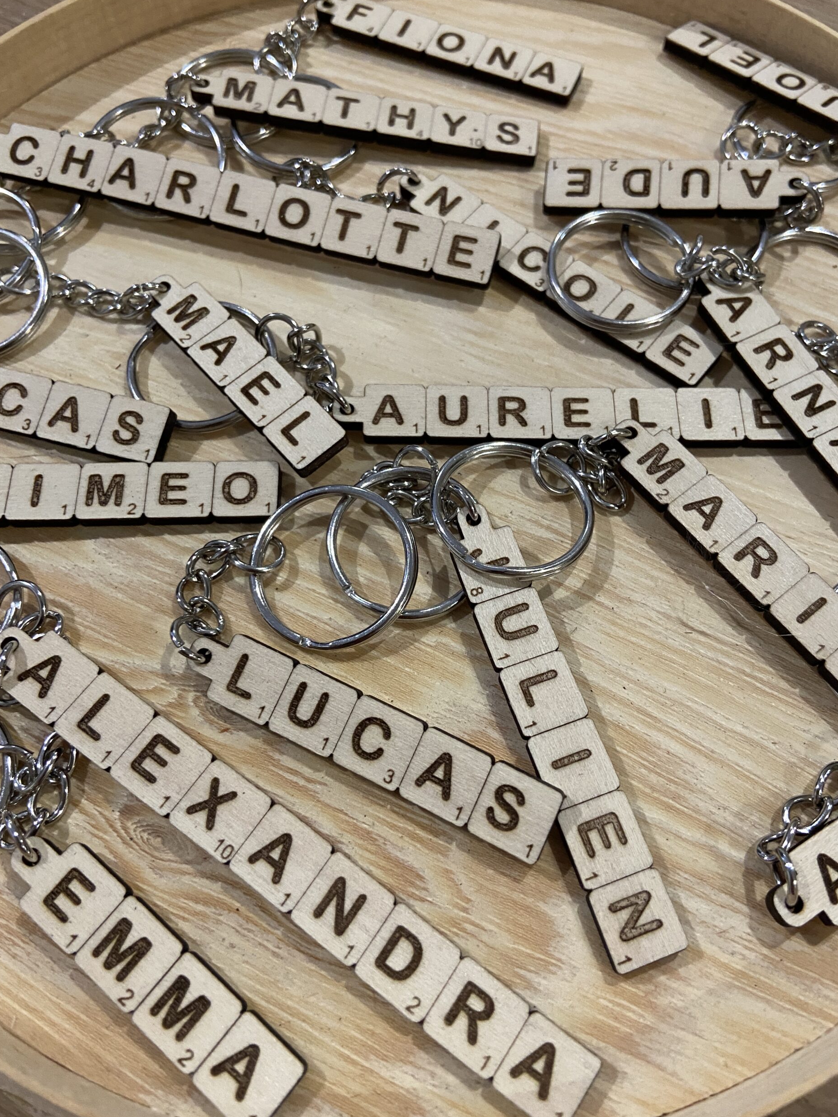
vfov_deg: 65.3
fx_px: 871
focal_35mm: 27
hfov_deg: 51.4
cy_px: 560
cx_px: 431
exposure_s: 1/50
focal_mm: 4.25
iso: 320
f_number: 1.8
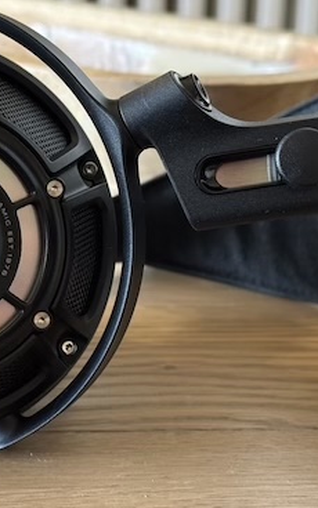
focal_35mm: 83
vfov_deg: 24.9
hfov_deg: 15.7
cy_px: 300
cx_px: 84
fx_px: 1151
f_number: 1.78
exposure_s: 1/33
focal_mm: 6.76
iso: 500
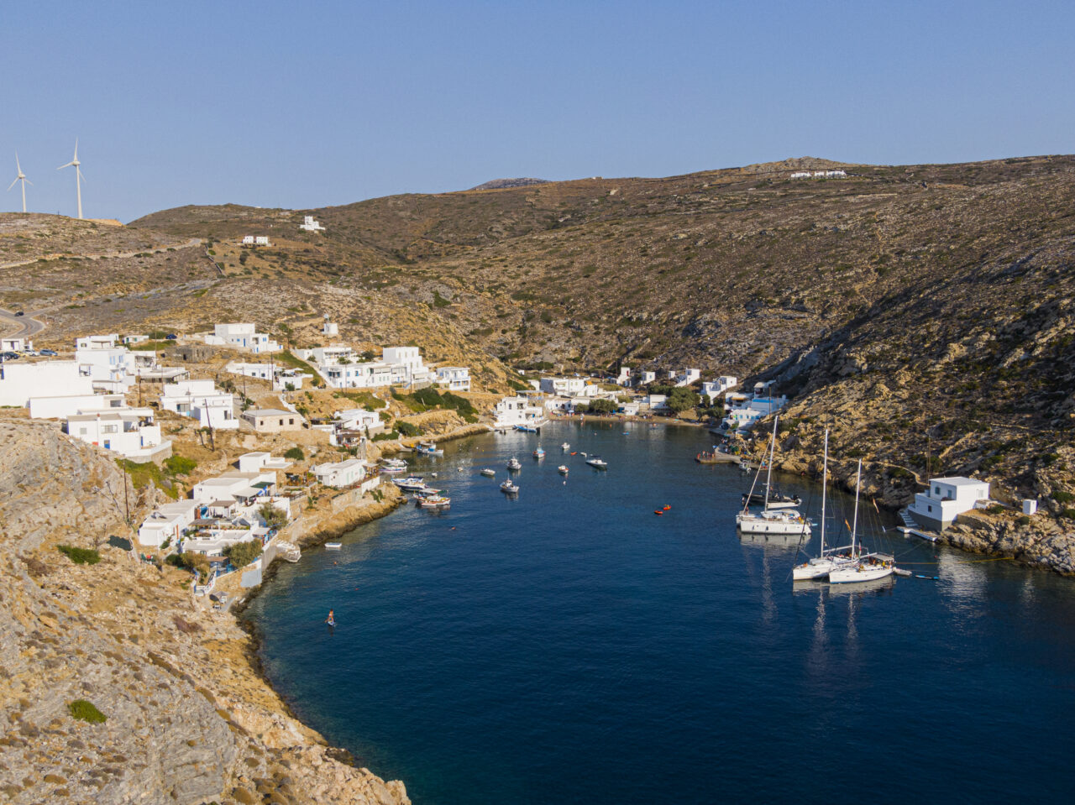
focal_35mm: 36
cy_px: 402
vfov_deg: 39.6
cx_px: 538
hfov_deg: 51.4
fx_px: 1118
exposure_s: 1/1250
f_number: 3.3
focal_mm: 6.08
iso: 100
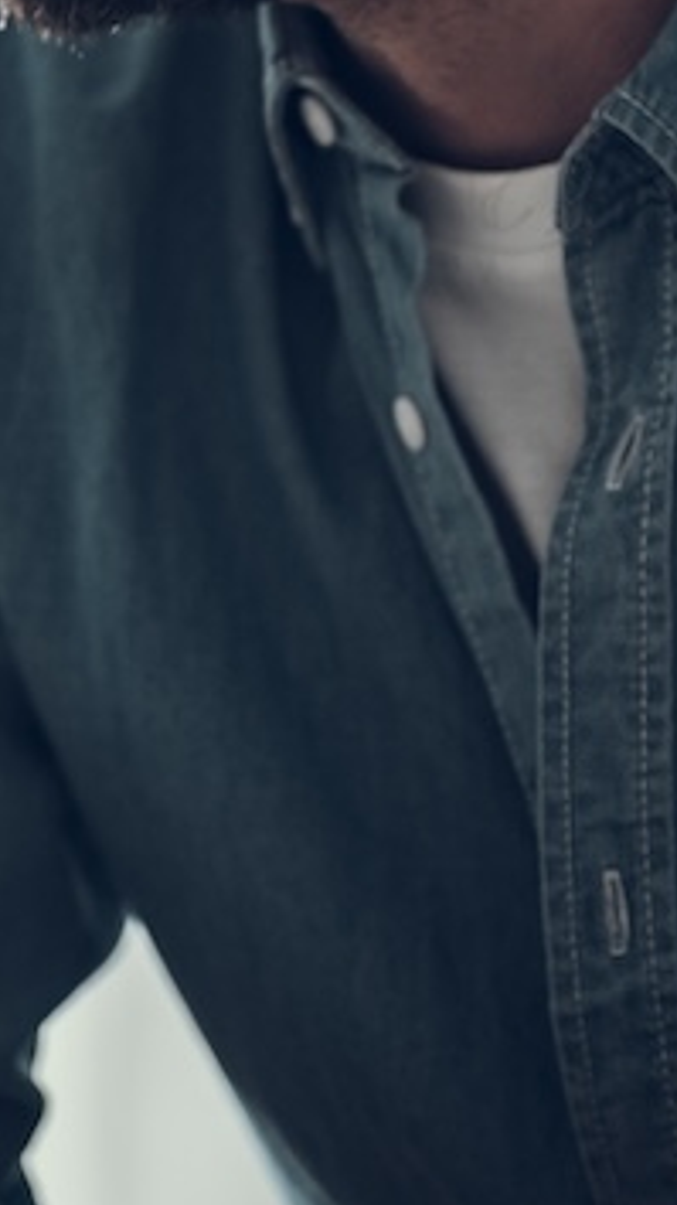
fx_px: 7088
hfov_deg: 5.5
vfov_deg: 9.7
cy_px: 162
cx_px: 204
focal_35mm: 222
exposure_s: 1/100
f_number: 1.4
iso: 250
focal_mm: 50
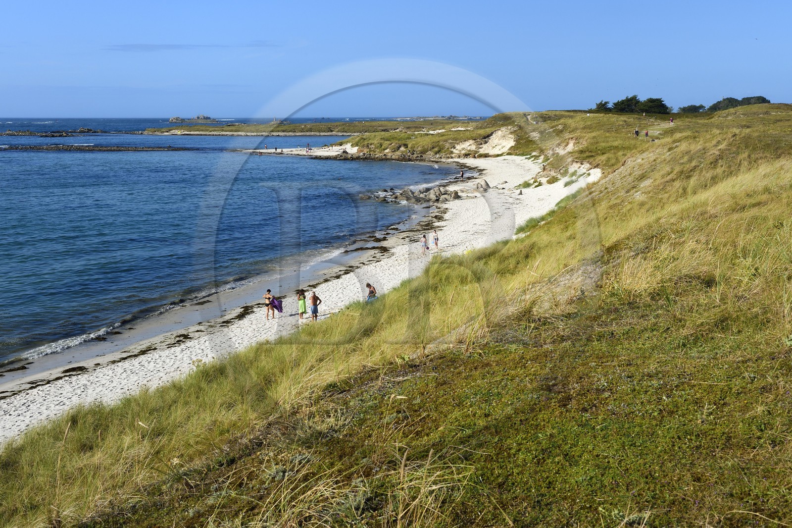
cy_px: 264
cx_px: 396
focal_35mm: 44
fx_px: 968
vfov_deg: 30.5
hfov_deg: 44.5
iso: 200
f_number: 14
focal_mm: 44
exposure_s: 1/250
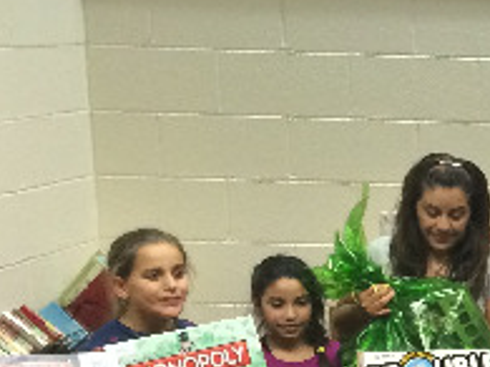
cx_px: 842
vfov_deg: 12.3
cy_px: 382
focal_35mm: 119
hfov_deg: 14.8
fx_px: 1683
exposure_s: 1/30
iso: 200
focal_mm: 4.15
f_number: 2.2
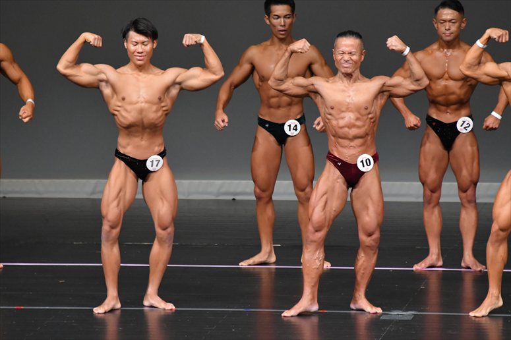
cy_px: 170
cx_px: 256
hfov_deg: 6.0
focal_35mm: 345
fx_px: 4895
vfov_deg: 4.0
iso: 4000
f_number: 5.6
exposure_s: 1/400
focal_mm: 230
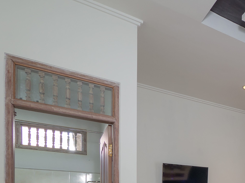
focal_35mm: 34
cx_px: 271
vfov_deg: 34.7
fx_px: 241
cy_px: 211
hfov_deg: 42.2
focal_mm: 7
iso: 100
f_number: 7.1
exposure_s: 1/2.5
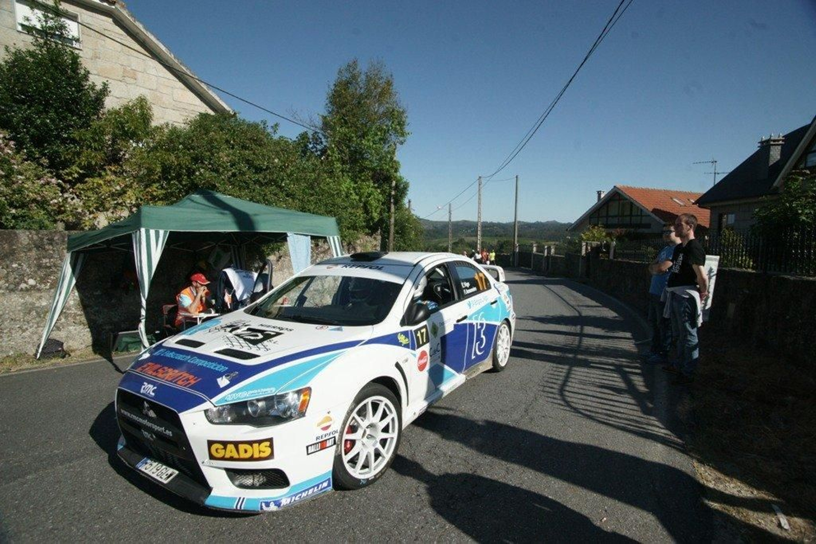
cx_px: 408
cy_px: 272
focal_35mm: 17
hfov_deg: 93.3
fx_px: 385
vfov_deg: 70.5
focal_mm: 17
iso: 800
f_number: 10
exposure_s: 1/1250
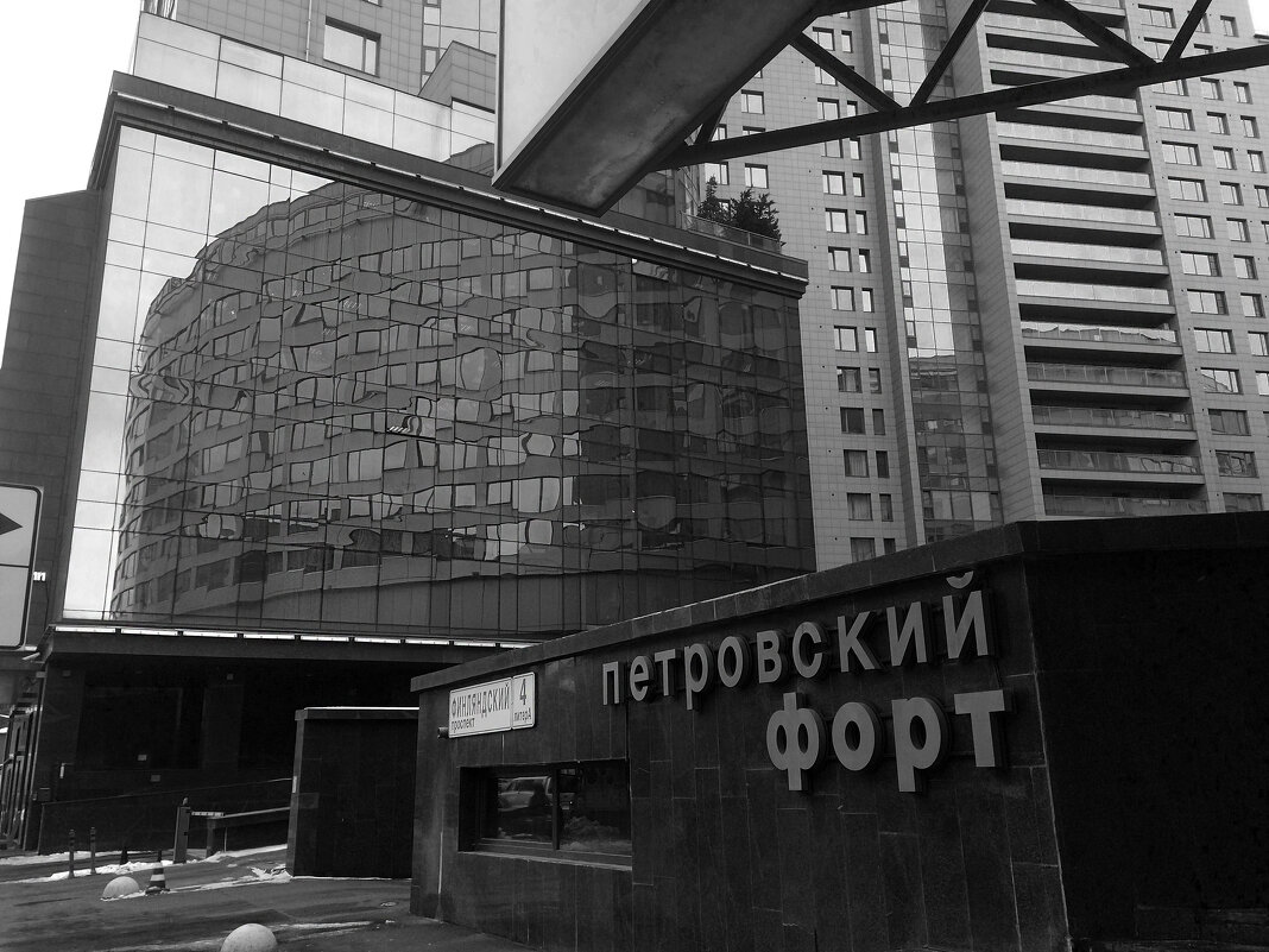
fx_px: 1063
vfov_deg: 48.2
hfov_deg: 61.7
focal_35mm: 29
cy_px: 476
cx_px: 634
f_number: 2.2
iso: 32
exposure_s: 1/275
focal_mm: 4.15
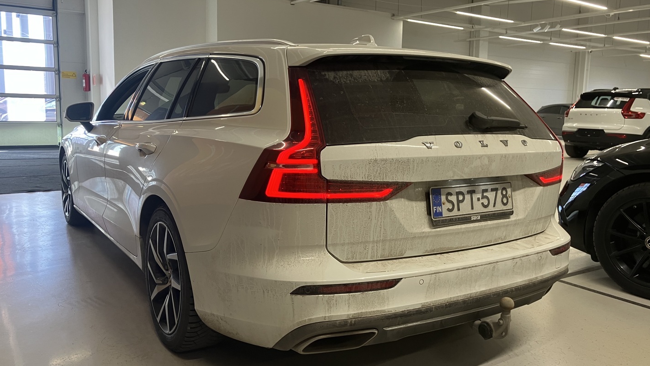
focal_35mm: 31
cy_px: 184
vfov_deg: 37.8
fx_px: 534
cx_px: 322
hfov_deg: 62.6
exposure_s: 1/50
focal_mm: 3.99
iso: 40
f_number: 1.8
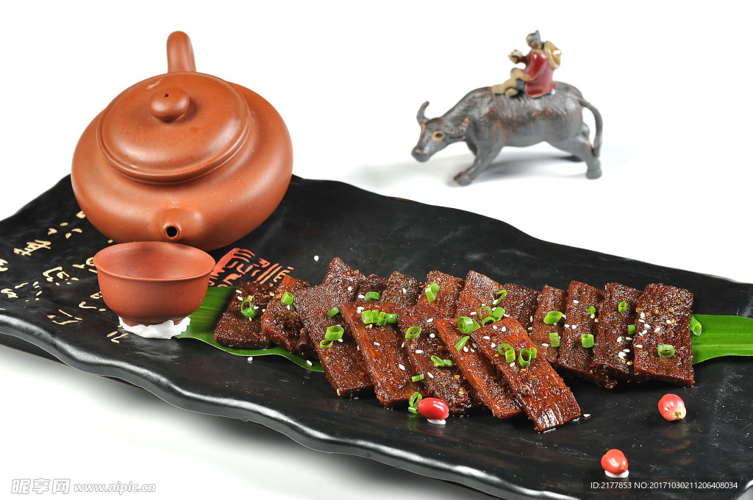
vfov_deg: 12.1
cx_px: 376
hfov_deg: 18.2
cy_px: 250
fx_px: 2350
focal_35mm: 112
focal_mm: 75
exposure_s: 1/125
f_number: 9
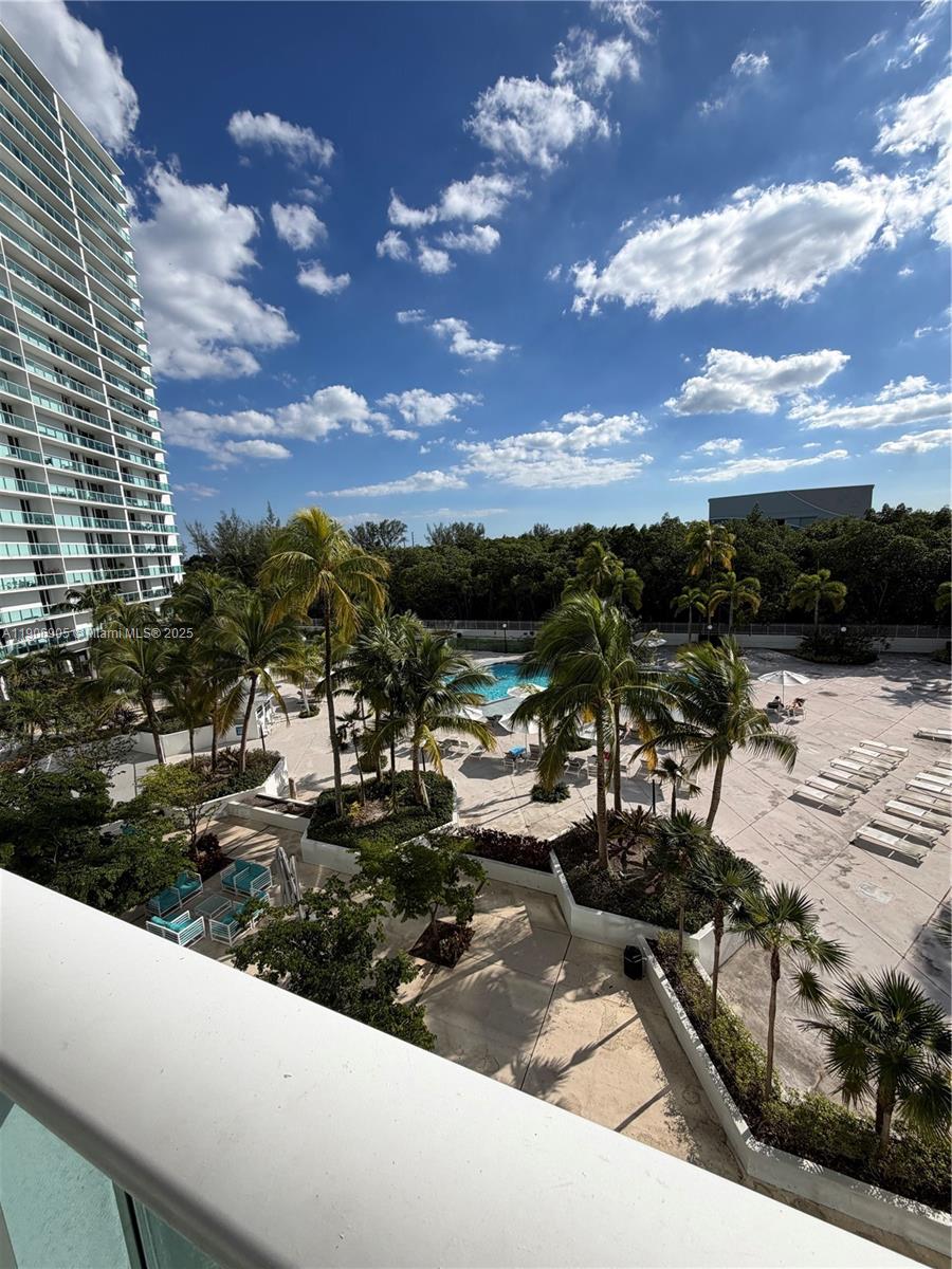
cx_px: 476
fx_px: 513
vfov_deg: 102.1
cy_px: 634
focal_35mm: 14
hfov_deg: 85.7
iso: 20
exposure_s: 1/1698
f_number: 2.2
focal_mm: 2.22
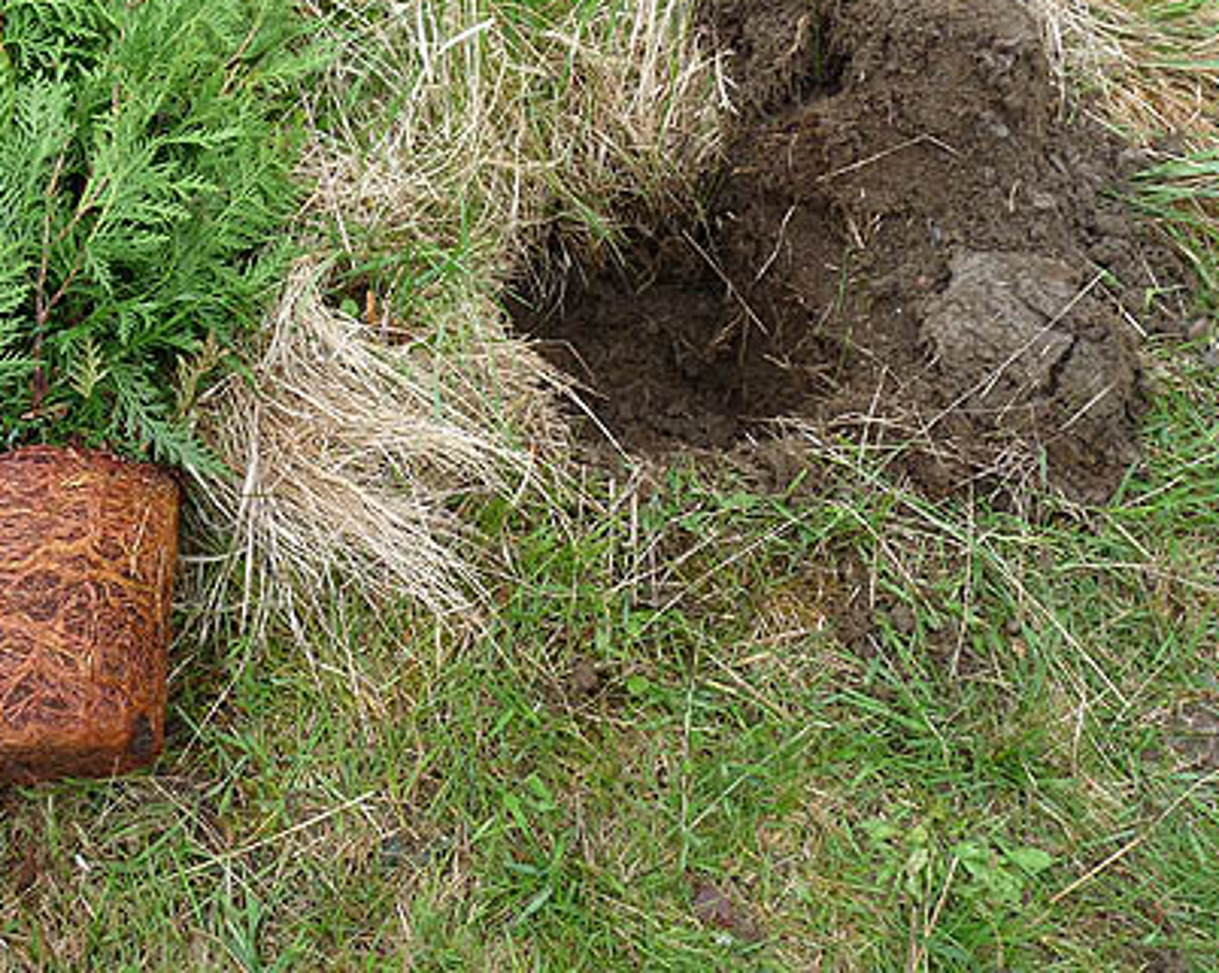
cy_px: 367
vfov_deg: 35.4
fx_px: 1514
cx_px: 391
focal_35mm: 42
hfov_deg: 43.2
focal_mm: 4.8
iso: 100
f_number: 3.2
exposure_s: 1/125
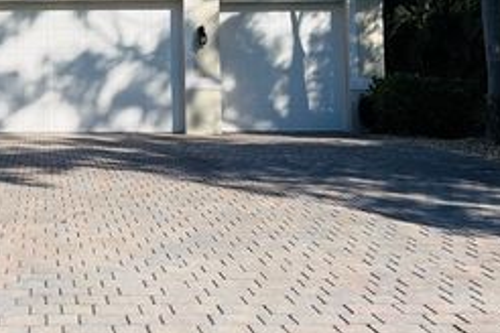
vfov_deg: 24.1
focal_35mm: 55
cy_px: 52
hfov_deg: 33.5
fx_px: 764
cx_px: 12
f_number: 1.6
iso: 50
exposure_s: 1/4484
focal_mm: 5.1
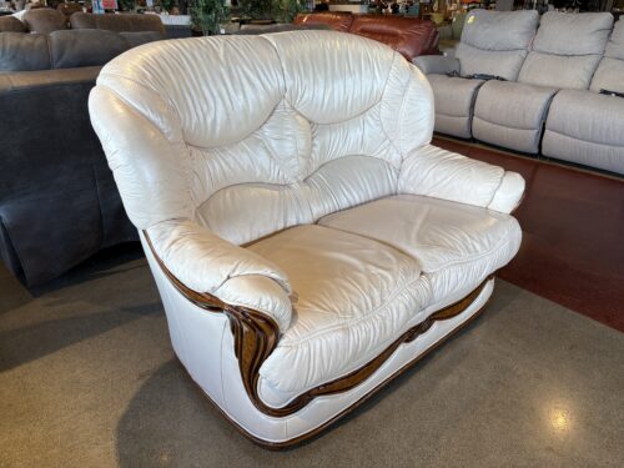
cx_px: 312
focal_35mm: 26
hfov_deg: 67.3
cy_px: 234
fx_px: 469
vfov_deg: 53.1
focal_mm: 5.96
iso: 50
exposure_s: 1/120
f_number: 1.6
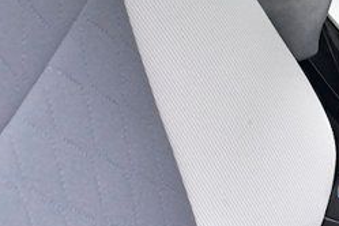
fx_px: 1045
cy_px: -51
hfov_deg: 16.6
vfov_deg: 12.1
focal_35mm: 111
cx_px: 523
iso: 2500
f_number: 5
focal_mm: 18
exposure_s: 1/100
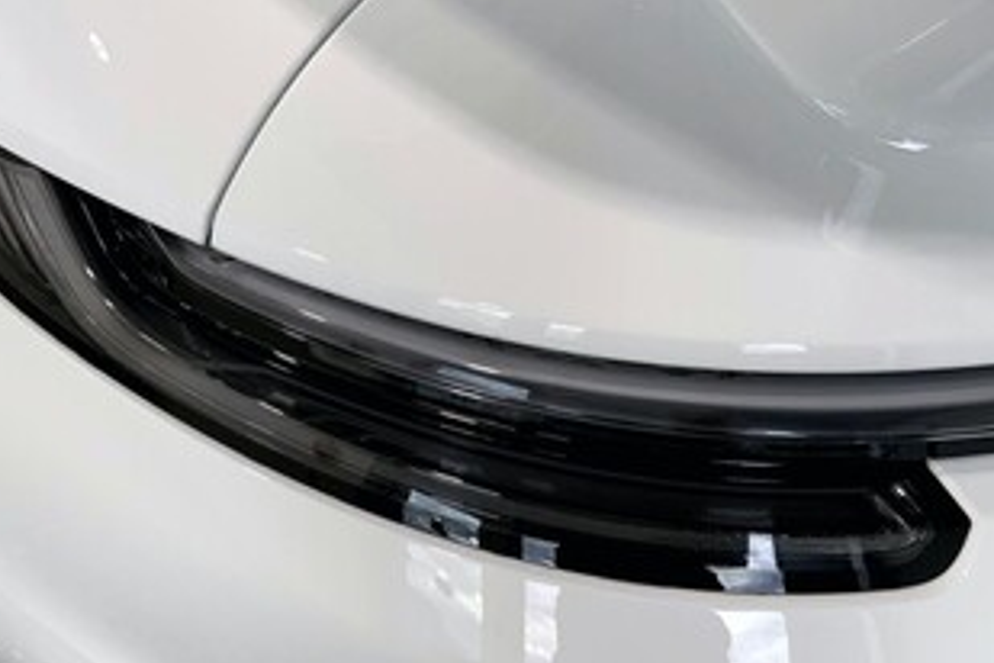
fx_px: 1132
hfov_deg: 47.2
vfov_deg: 32.5
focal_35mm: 41
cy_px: 397
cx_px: 418
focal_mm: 3
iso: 16
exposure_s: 1/217
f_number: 1.8
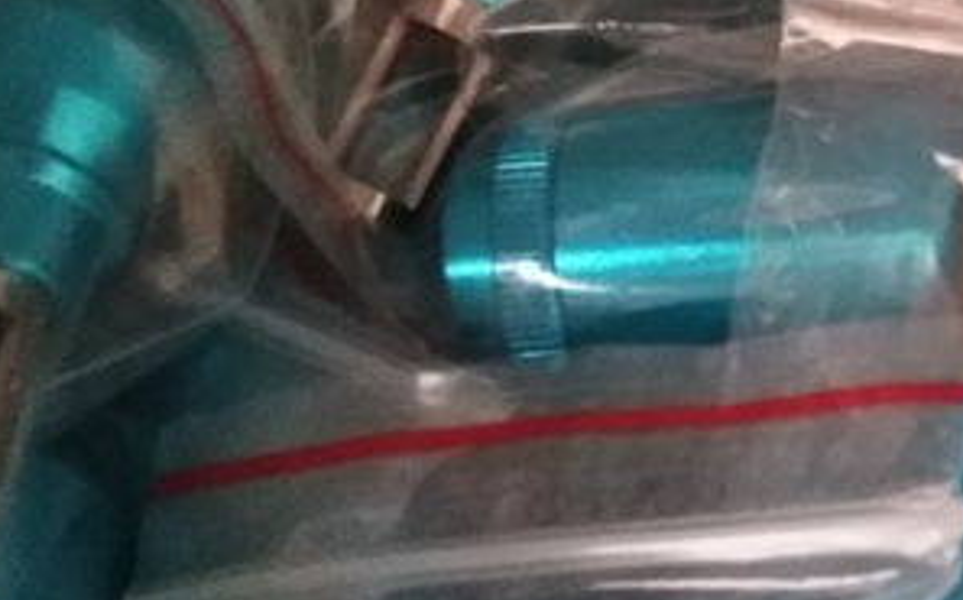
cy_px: 362
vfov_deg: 18.5
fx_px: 1835
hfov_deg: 26.7
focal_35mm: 70
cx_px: 1093
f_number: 2.2
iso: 934
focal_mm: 3.66
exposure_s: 1/25
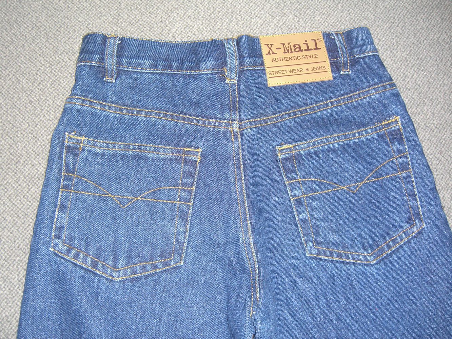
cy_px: 170
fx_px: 496
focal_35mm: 38
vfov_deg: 37.7
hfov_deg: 49.0
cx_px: 226
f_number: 2.8
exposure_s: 1/60
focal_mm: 7.9
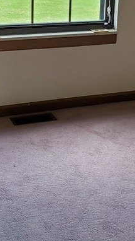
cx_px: 100
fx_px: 509
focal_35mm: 80
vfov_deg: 25.9
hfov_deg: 15.1
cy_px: 38
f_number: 2.4
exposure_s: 1/70
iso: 50
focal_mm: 4.3
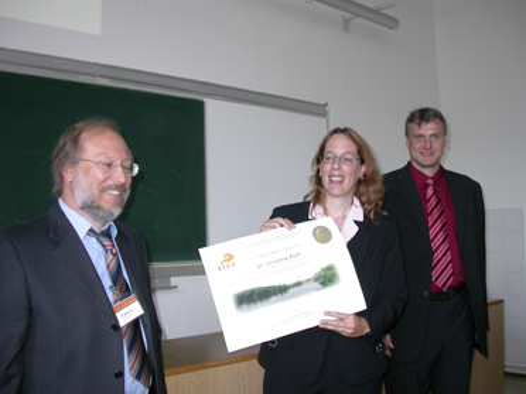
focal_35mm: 38
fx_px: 577
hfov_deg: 49.0
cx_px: 263
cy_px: 197
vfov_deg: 37.7
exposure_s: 1/43.7
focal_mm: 7.85
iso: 100
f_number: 2.6
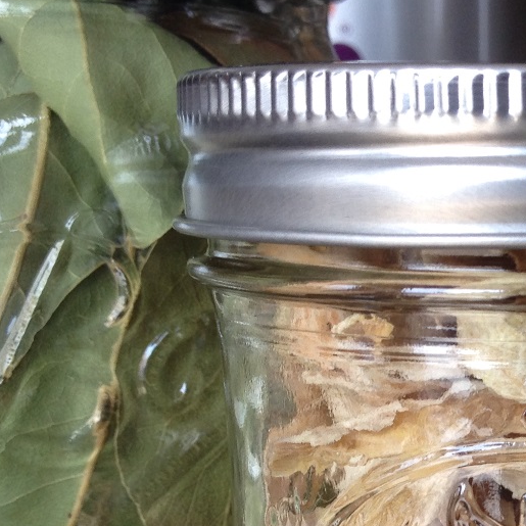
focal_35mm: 98
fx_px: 1685
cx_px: 571
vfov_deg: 17.4
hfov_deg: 17.2
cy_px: 506
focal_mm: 4.28
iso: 50
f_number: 2.4
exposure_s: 1/136
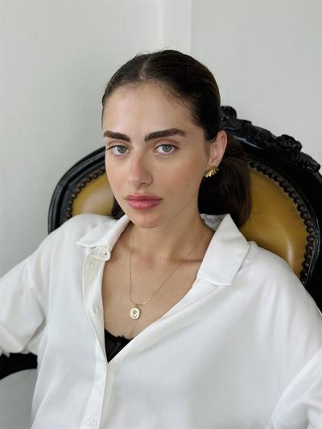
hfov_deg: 30.3
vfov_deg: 39.6
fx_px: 595
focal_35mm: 48
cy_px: 214
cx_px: 161
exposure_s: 1/358
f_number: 1.78
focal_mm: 6.76
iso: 64
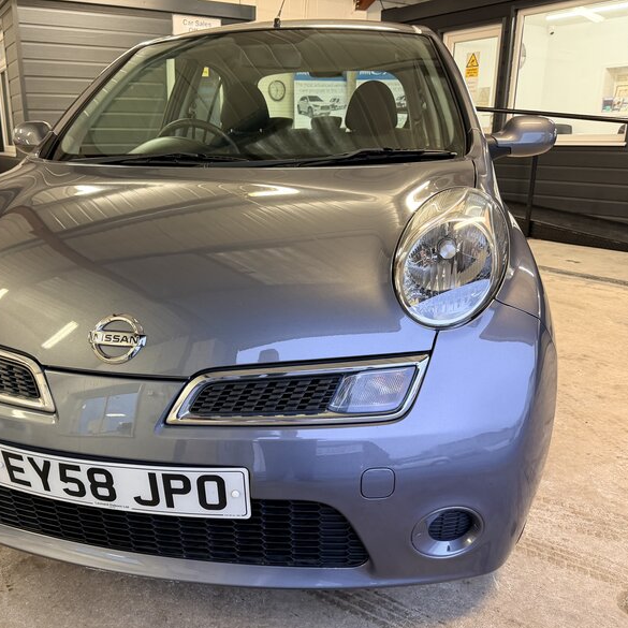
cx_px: 249
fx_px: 595
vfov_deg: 55.6
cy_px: 321
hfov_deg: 55.2
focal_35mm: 29
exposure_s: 1/50
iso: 200
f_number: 1.78
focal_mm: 6.76
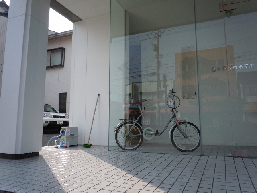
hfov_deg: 63.4
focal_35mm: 28
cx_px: 128
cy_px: 96
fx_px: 208
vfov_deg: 49.7
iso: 100
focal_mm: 5
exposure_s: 1/640
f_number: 3.7
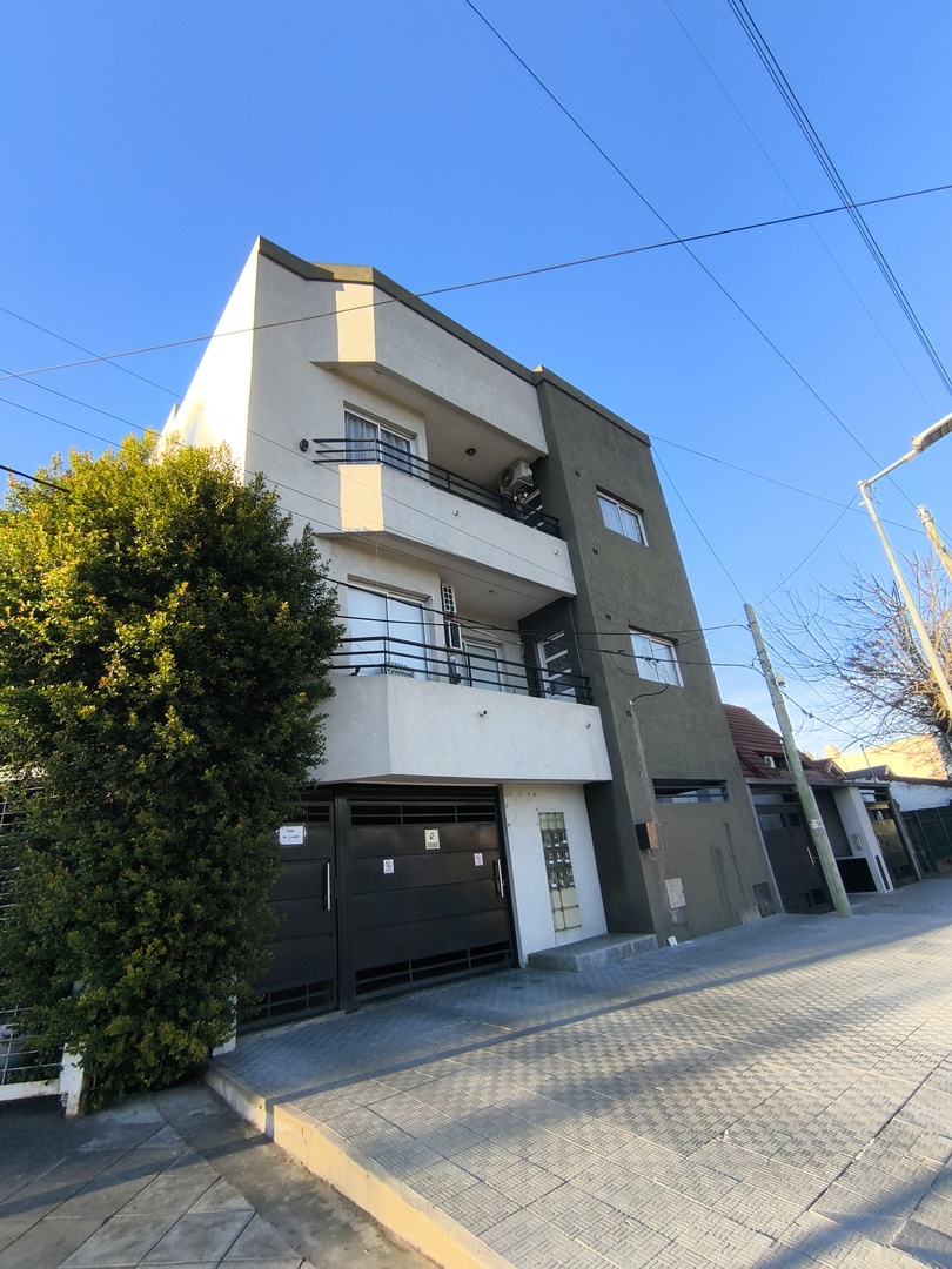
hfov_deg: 78.1
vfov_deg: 94.5
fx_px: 587
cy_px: 634
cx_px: 476
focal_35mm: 16
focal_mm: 1.65
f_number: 2.2
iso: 50
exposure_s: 1/544
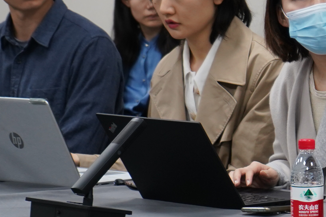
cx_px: 494
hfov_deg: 7.9
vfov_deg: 5.4
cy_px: 92
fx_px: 2318
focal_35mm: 256
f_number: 5.6
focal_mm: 70
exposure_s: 1/80
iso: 1000
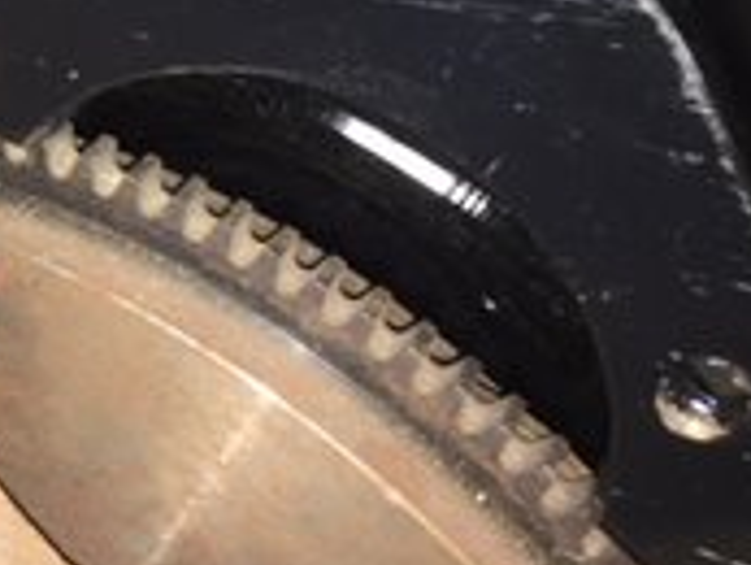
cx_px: -26
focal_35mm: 67
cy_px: 74
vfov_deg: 21.5
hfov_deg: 27.1
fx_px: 1455
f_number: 2.2
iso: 25
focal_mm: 4.15
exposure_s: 1/17
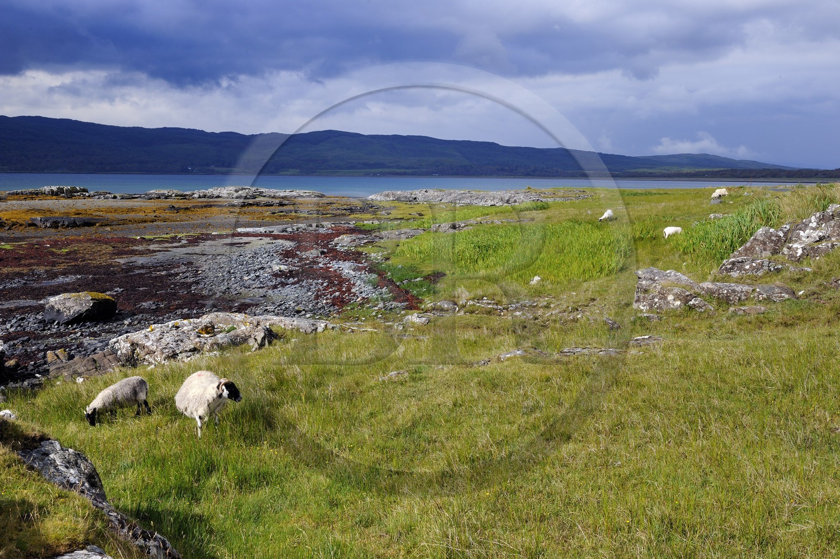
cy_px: 280
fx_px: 746
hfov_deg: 58.8
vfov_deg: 41.0
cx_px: 420
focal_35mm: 32
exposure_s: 1/320
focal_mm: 32
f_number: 13
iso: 400
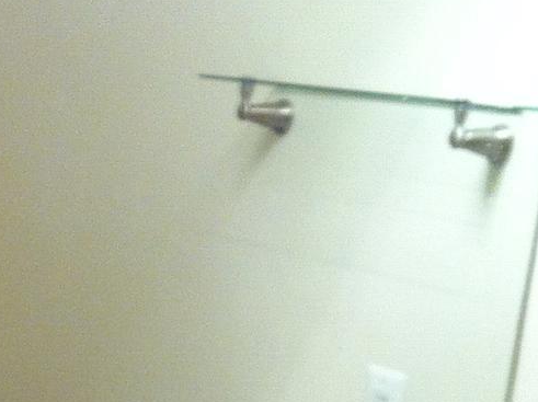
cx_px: -13
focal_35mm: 146
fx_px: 2266
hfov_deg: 13.3
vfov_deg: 9.9
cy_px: 579
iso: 100
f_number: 2.8
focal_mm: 3.85
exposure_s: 1/15
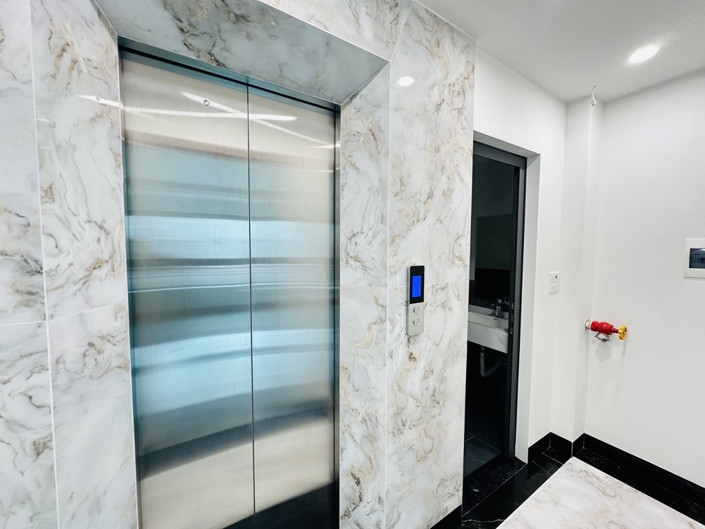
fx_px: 285
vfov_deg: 85.7
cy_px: 264
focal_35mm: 14
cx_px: 352
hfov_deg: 102.1
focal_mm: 2.22
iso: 200
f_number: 2.2
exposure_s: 1/50
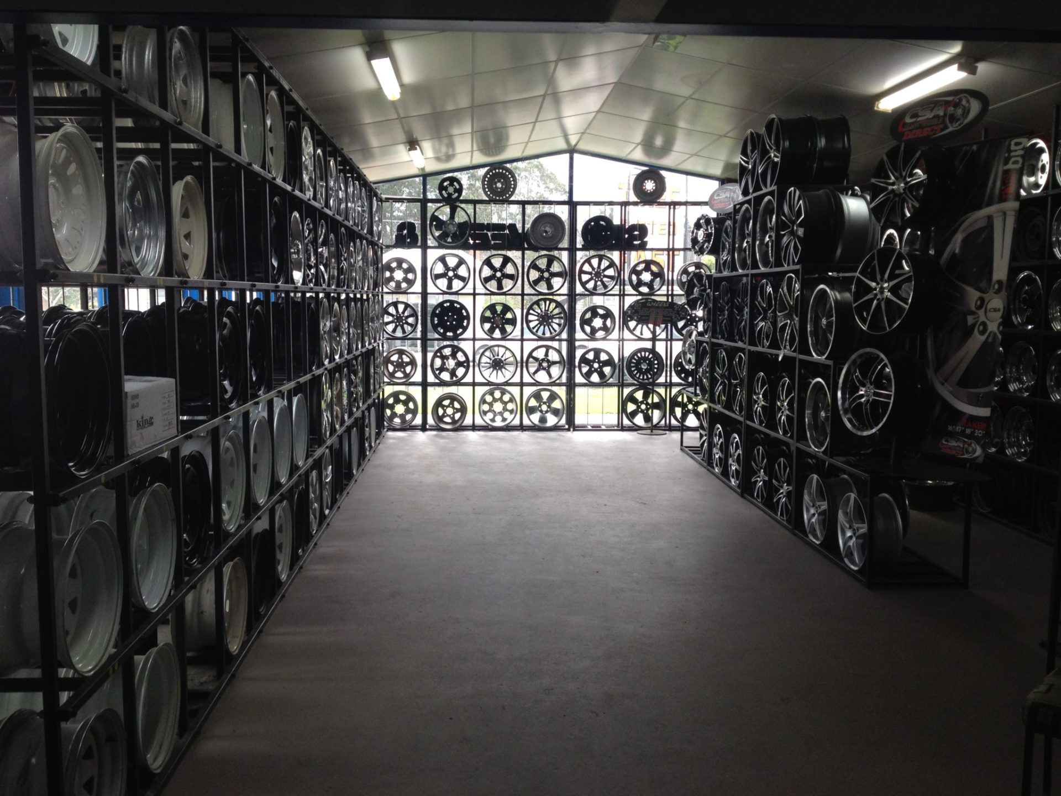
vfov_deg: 40.7
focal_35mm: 35
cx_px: 530
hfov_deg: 52.6
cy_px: 398
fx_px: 1073
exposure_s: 1/120
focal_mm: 4.28
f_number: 2.4
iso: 80
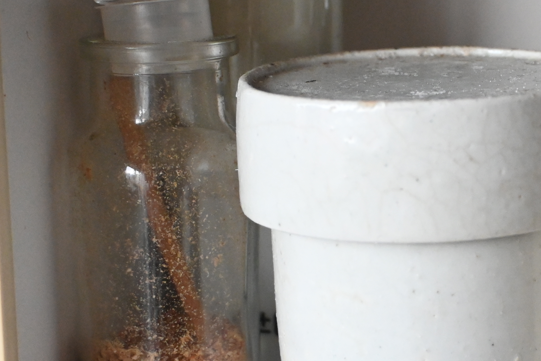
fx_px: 1520
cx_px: 485
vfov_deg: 13.5
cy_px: 192
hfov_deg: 19.8
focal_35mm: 101
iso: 3200
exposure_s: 1/100
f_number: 4.8
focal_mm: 29
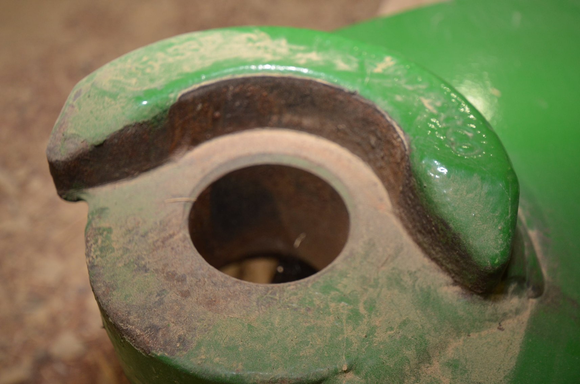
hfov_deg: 53.2
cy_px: 192
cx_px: 290
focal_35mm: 36
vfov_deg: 36.7
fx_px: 579
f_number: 4.5
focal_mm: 24
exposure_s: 1/60
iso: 560
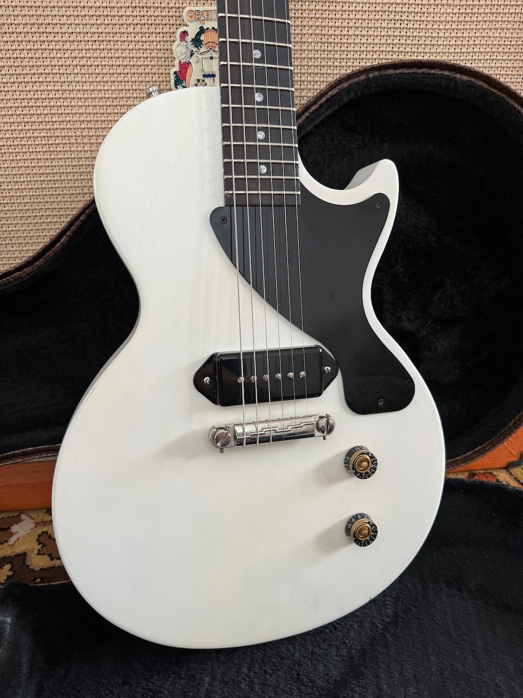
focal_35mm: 24
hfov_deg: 56.8
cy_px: 349
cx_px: 262
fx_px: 483
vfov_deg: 71.6
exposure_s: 1/60
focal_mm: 6.86
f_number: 1.78
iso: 250
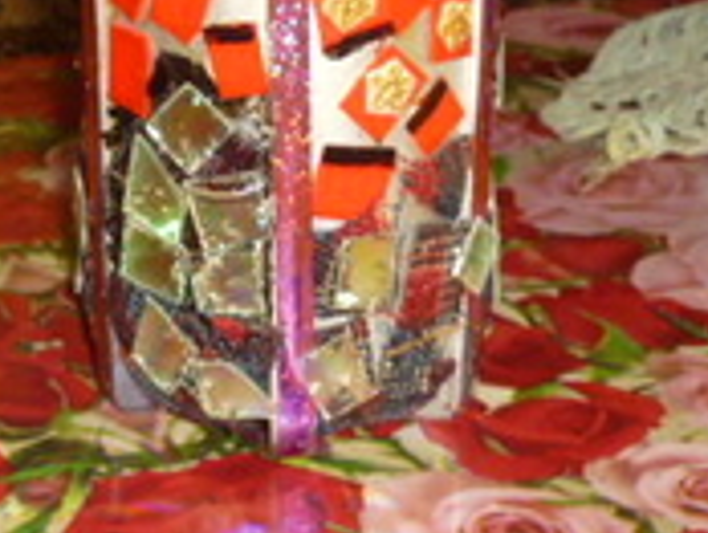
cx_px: 175
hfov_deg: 24.1
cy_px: -146
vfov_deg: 17.4
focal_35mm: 80
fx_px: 1638
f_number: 2.8
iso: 400
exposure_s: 1/30
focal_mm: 5.5
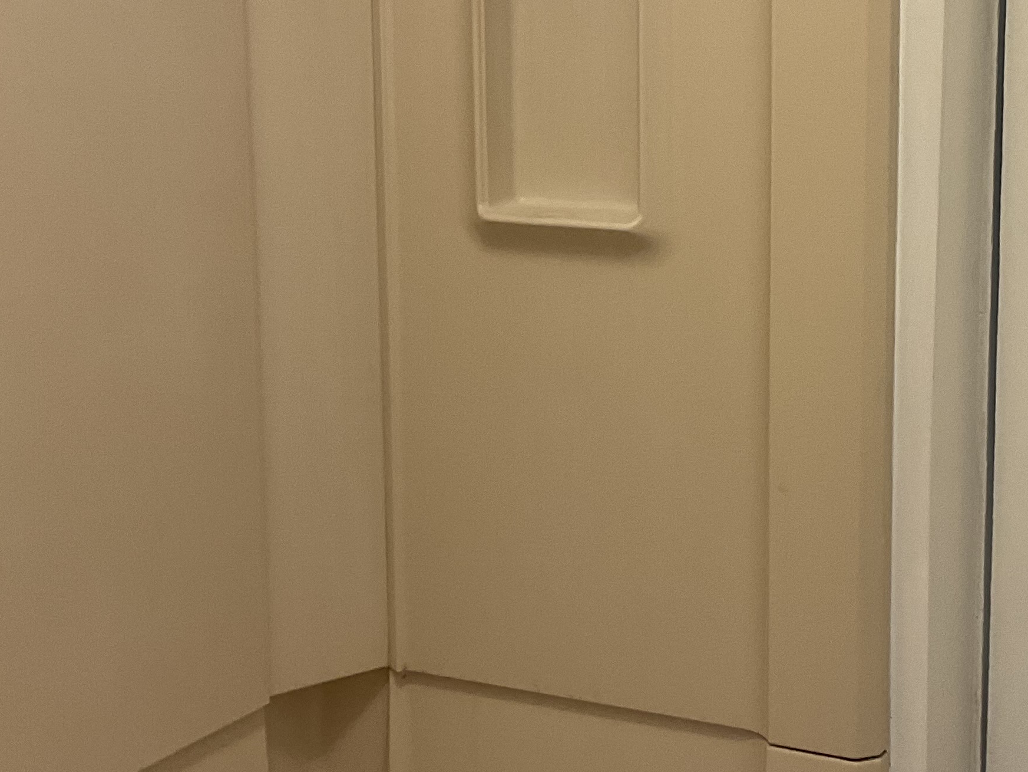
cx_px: 704
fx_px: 1990
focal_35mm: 67
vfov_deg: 21.8
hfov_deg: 28.7
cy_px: 231
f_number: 1.8
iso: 50
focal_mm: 3
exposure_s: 1/60
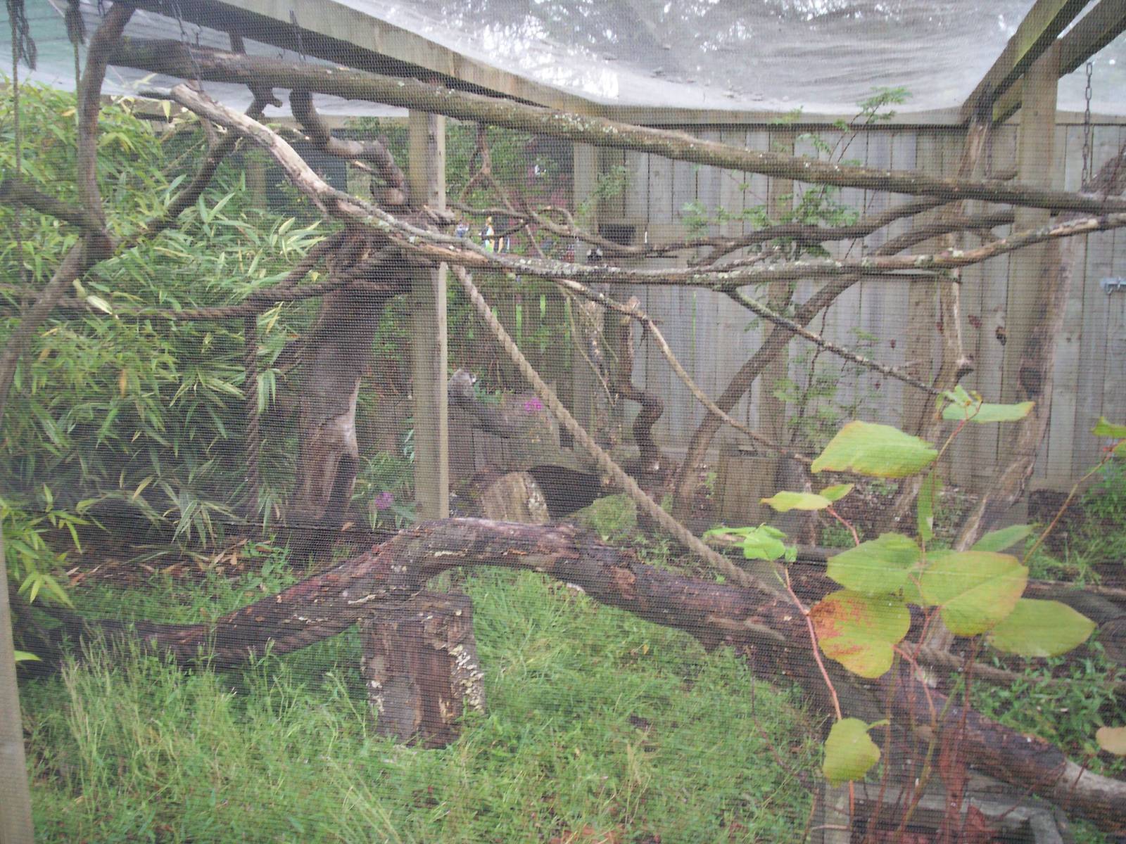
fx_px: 1171
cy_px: 422
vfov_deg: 39.7
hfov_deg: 51.4
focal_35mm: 36
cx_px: 563
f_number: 4.5
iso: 100
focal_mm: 5.9
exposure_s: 1/79.1
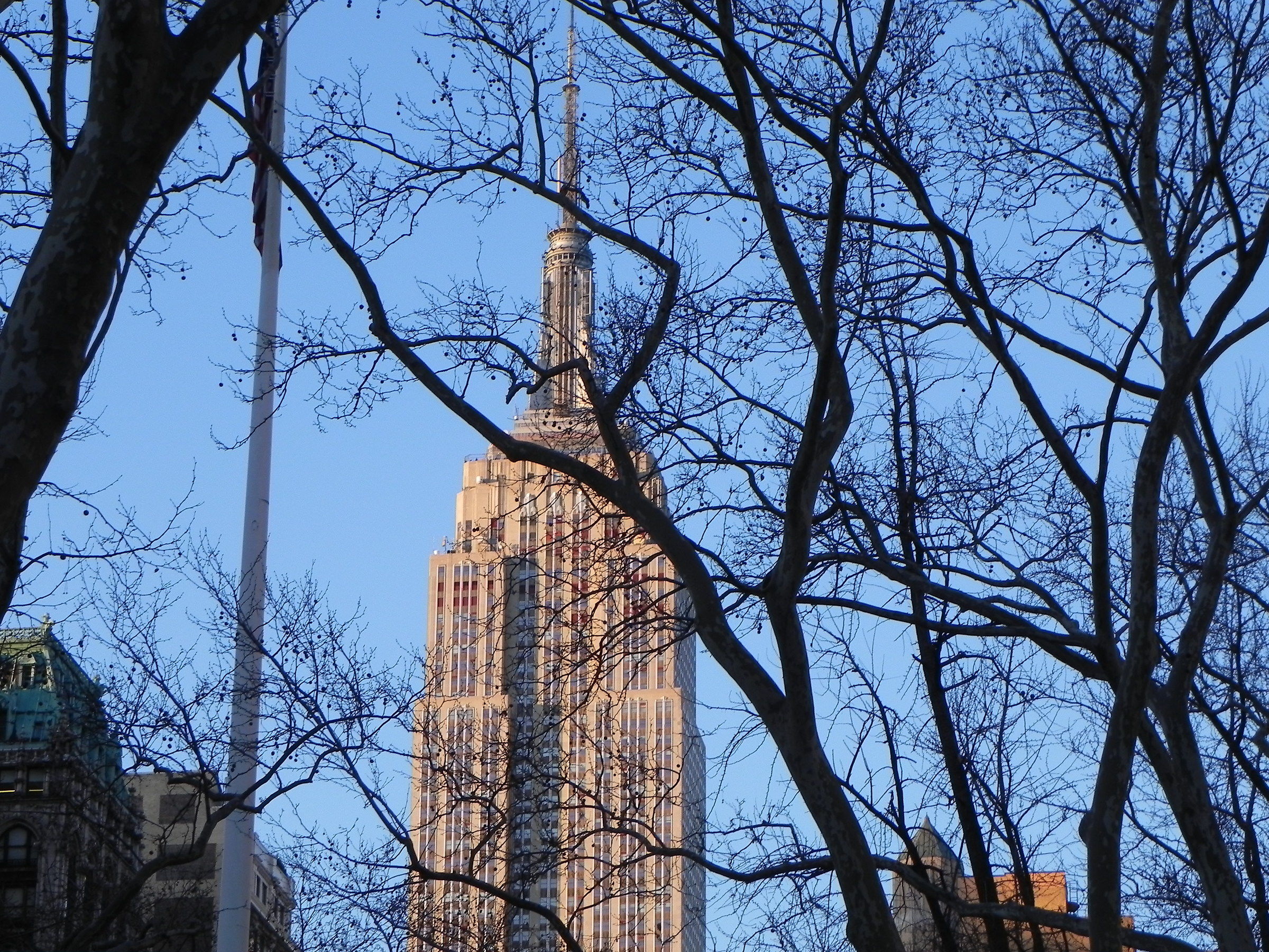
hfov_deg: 18.7
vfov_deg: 14.1
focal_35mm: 105
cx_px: 634
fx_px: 3849
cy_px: 476
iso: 160
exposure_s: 1/163
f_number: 5
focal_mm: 18.8
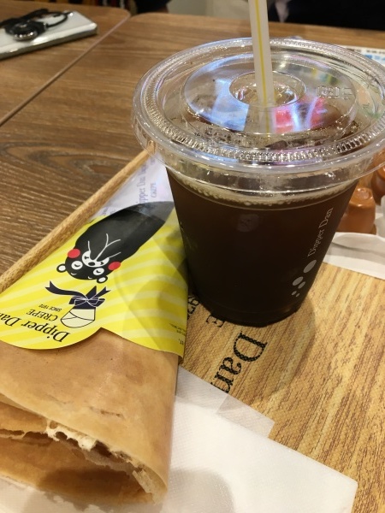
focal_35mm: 29
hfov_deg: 48.2
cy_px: 256
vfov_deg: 61.7
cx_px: 192
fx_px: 430
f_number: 2.2
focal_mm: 4.15
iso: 32
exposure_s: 1/30
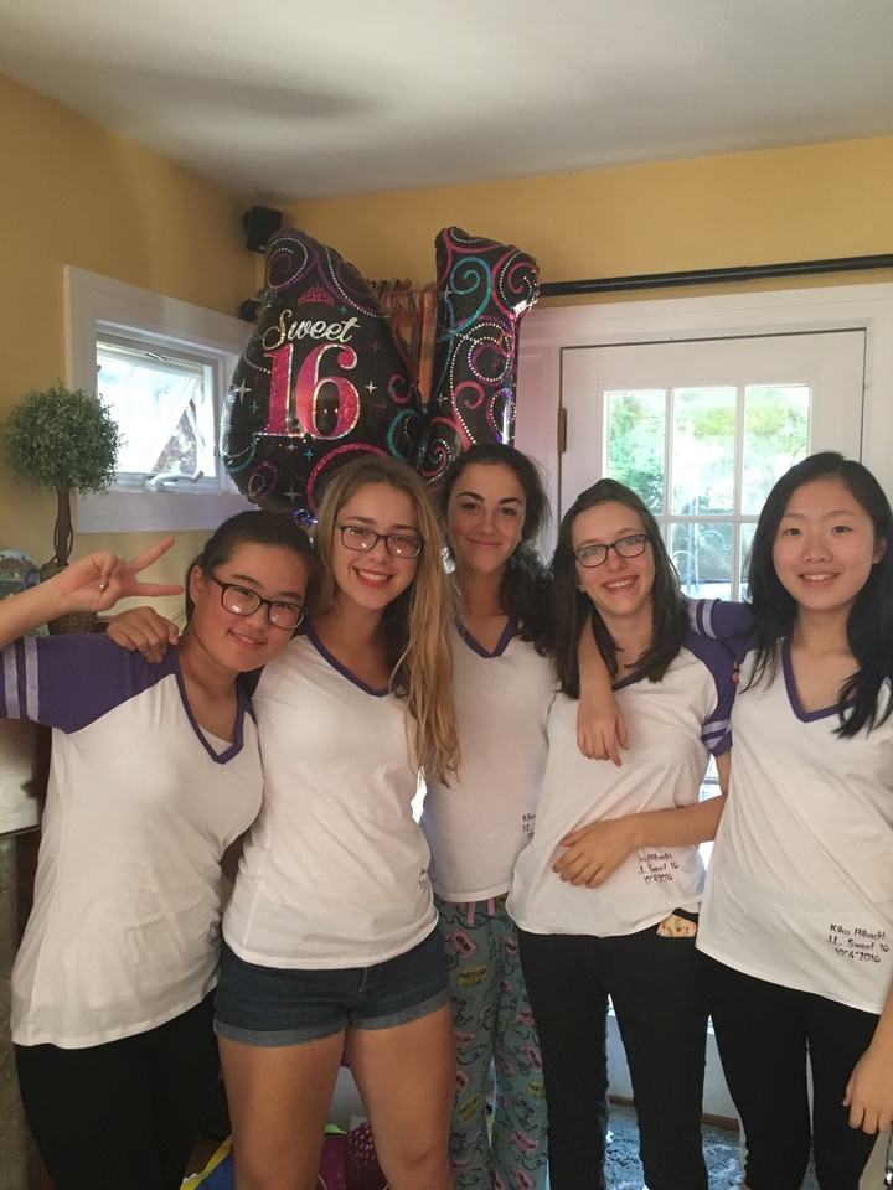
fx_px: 997
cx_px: 446
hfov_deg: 48.2
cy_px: 595
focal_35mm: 29
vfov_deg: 61.7
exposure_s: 1/30
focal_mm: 4.15
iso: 160
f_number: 2.2
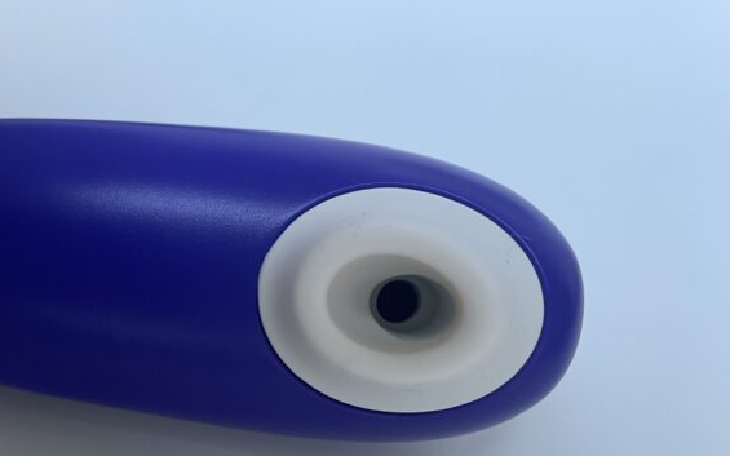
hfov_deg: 49.5
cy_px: 362
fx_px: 776
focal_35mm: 39
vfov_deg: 31.9
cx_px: 243
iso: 125
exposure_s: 1/69
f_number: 1.6
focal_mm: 4.2
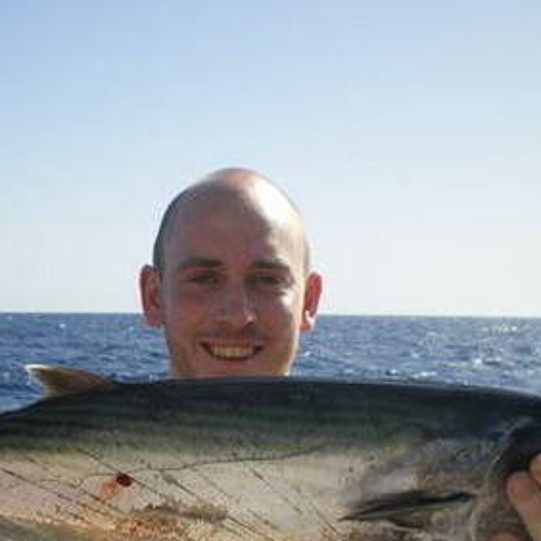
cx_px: 201
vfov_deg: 24.1
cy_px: 393
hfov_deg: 24.3
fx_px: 1255
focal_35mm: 71
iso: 50
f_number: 4.6
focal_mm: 6.3
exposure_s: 1/500
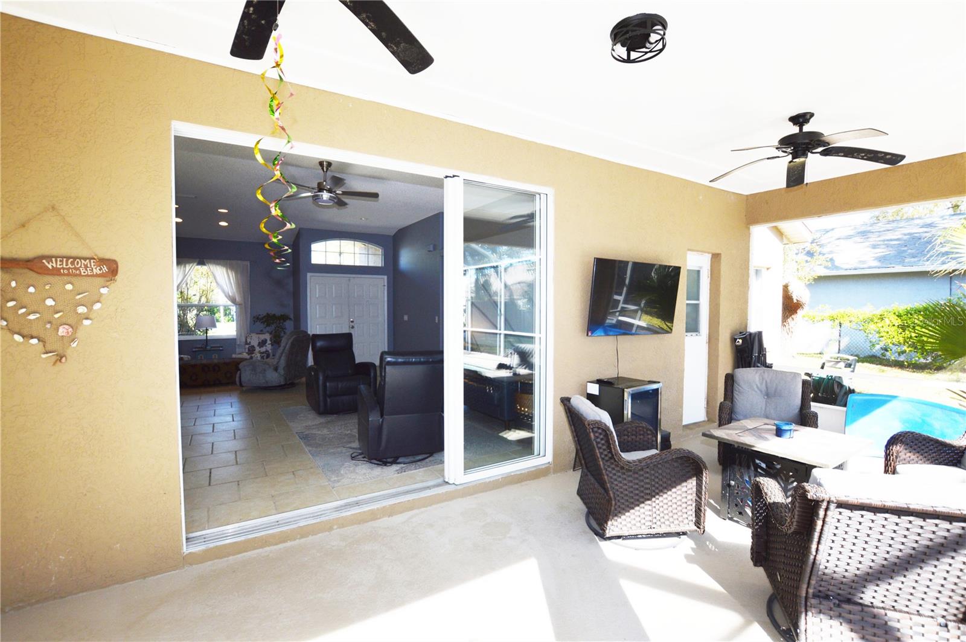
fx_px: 402
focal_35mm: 15
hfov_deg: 100.5
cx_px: 483
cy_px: 321
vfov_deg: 77.2
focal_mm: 10
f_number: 5.6
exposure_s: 1/125
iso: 180
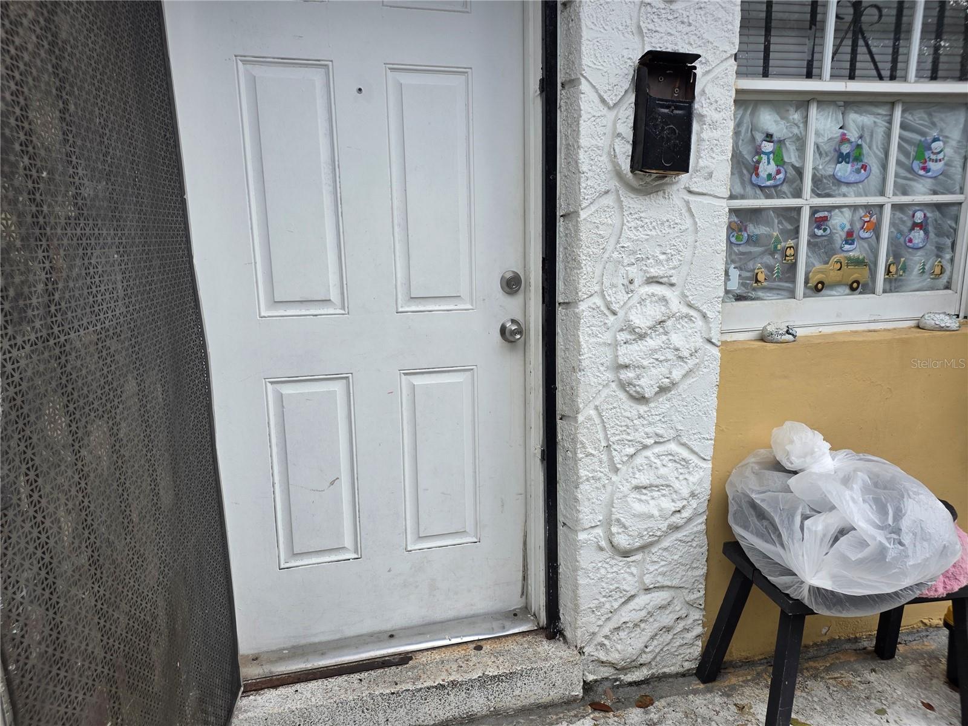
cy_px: 363
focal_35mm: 23
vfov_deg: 58.9
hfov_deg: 73.9
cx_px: 484
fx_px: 643
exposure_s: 1/1554
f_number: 1.7
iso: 80
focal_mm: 6.25
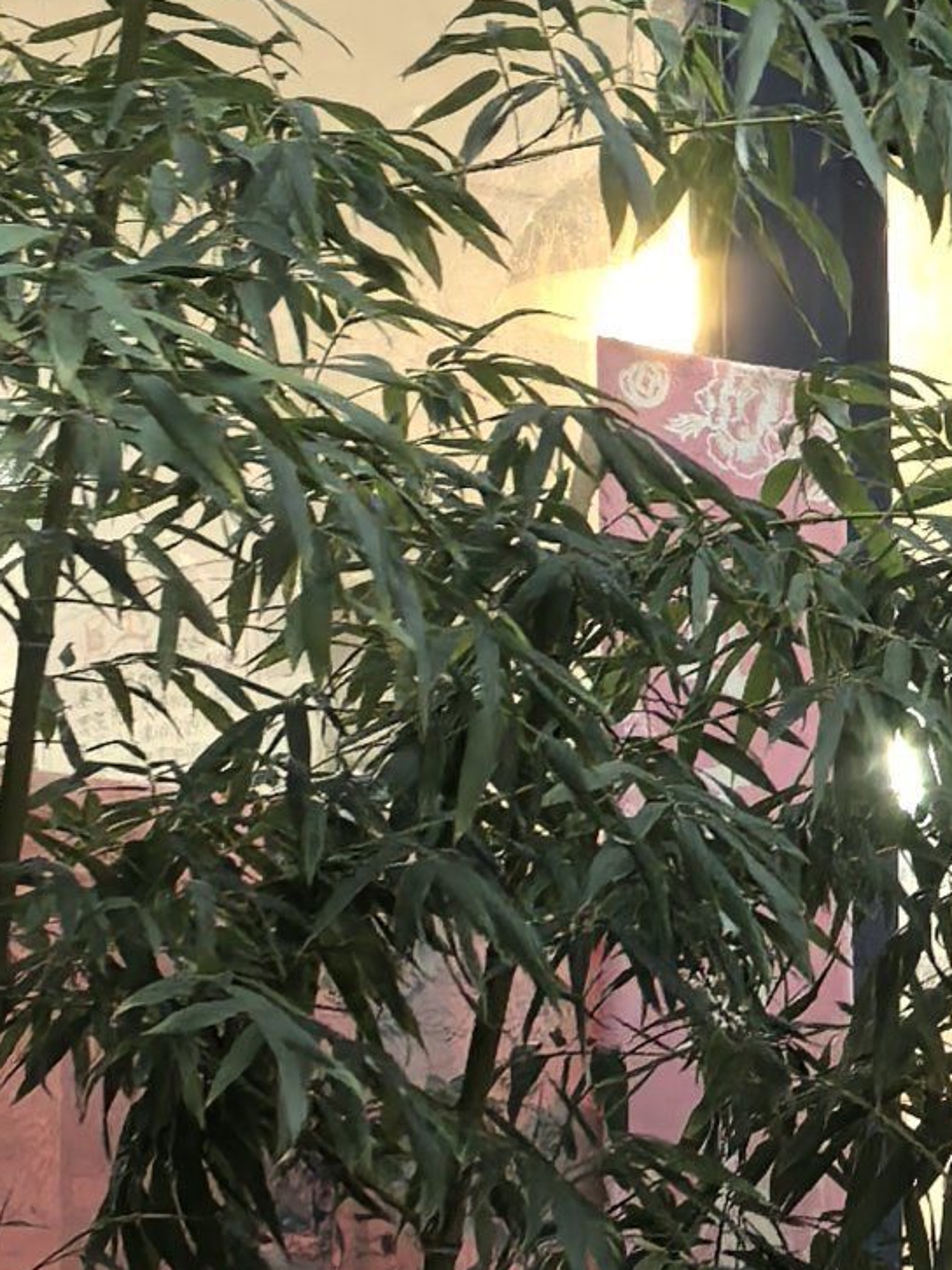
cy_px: 1049
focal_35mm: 143
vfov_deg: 13.7
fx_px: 5247
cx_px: 1503
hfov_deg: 10.0
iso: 320
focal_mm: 5.75
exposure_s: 1/100
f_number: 2
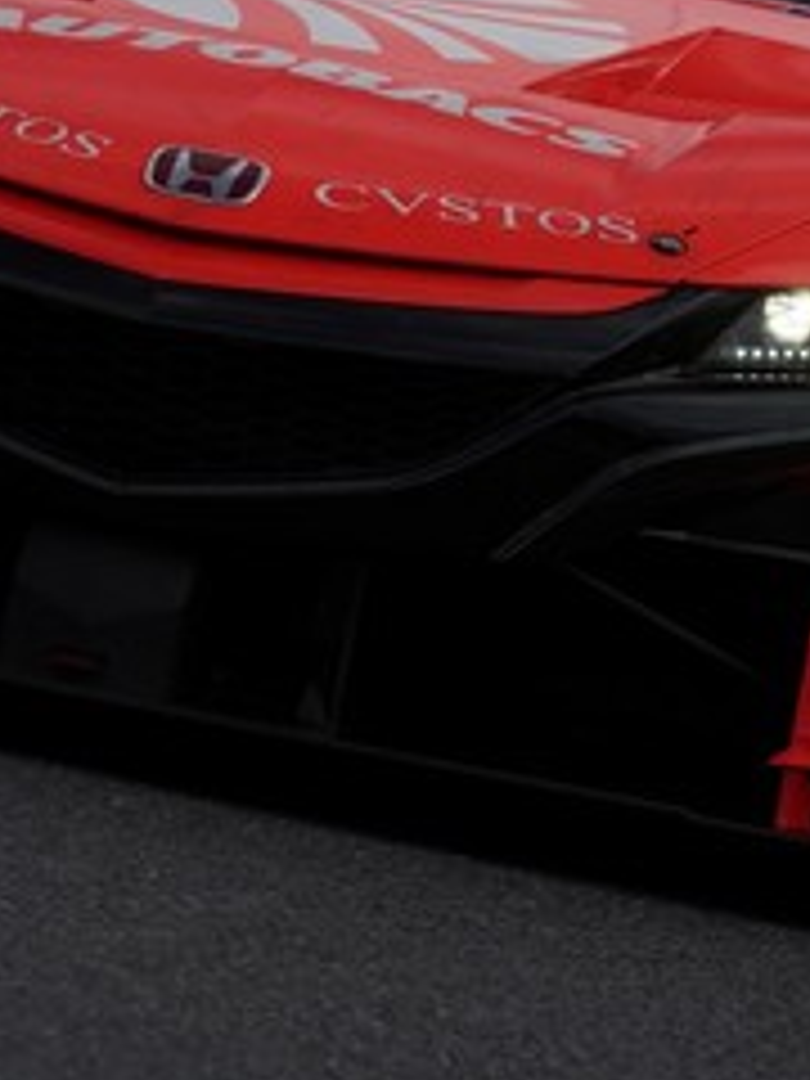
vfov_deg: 1.4
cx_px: 500
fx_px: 44958
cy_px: 135
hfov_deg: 1.0
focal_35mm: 1441
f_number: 7.1
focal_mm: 500
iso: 100
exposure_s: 1/800
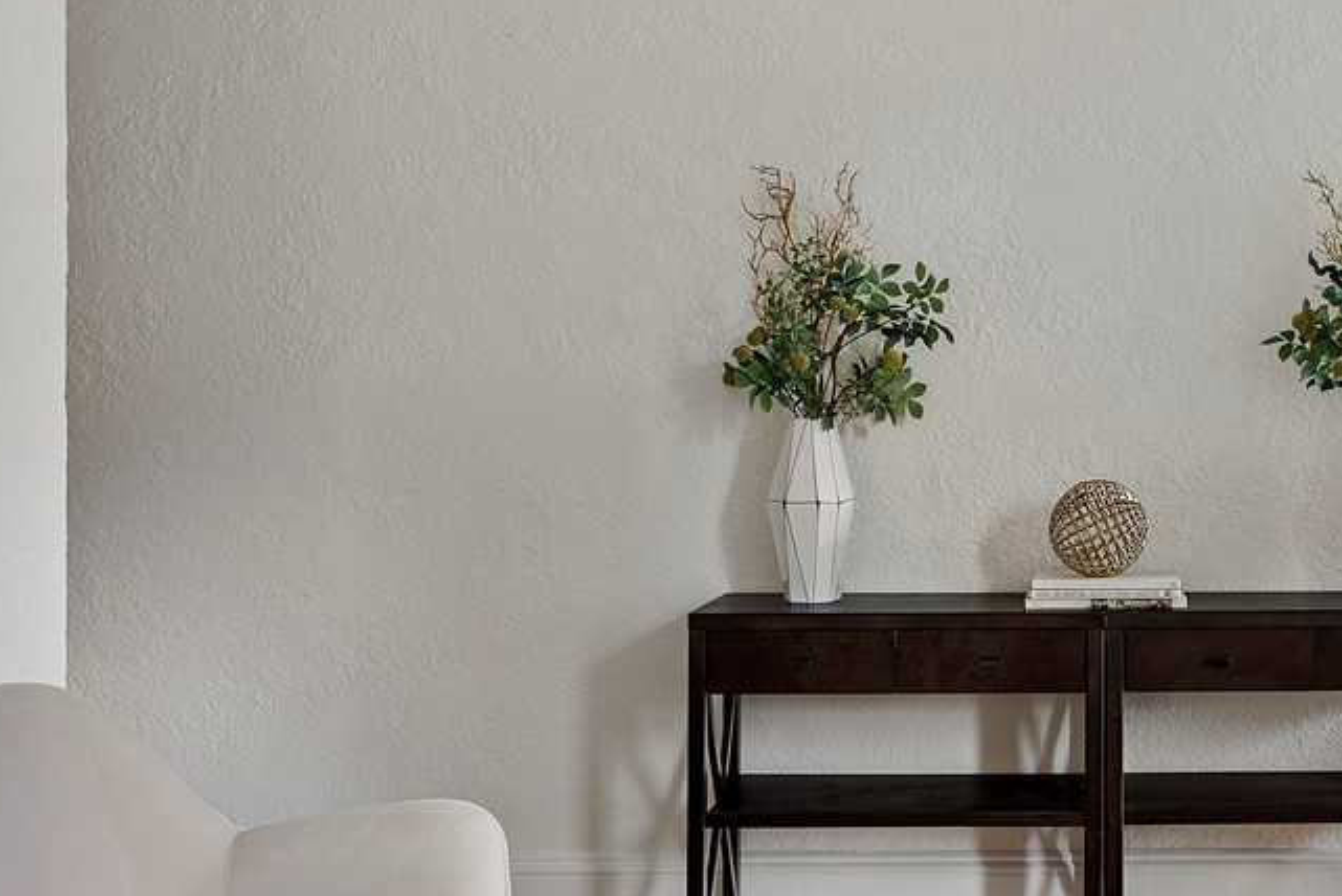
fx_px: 1641
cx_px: 1104
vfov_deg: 30.5
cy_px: 433
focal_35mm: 44
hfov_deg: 42.2
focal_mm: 26
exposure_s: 1/3
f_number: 8
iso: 800
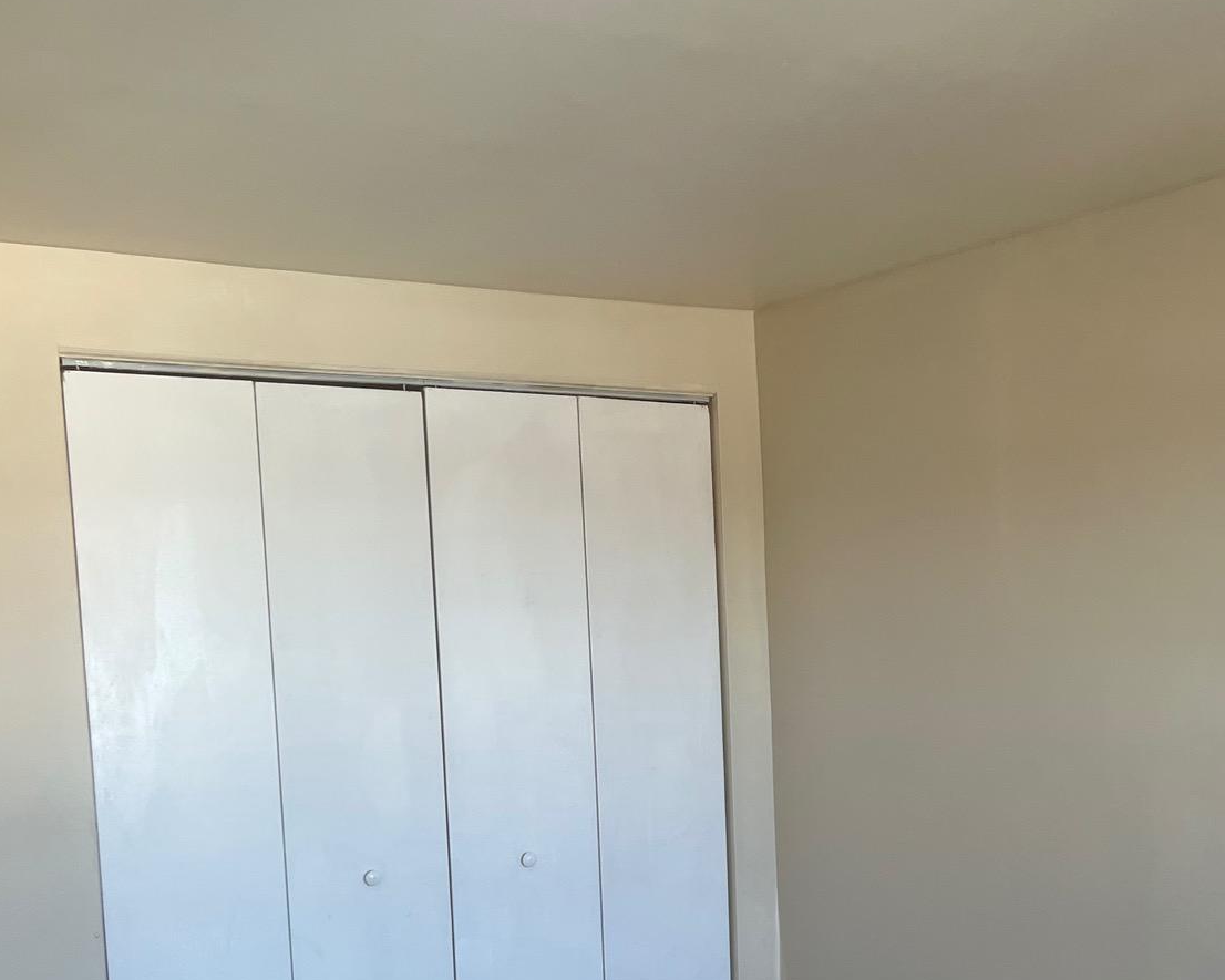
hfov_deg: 38.3
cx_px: 950
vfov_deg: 31.4
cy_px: 764
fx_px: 1704
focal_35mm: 47
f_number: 1.5
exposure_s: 1/121
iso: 64
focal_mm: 5.7
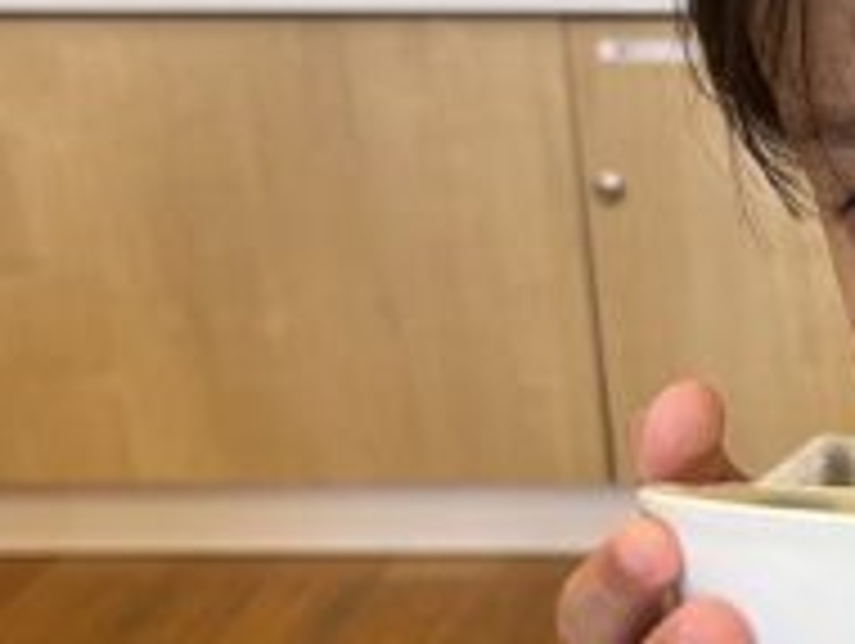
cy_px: 608
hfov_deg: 17.2
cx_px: 1202
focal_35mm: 105
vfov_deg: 14.0
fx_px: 2597
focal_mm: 5.7
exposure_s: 1/60
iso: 80
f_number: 1.5
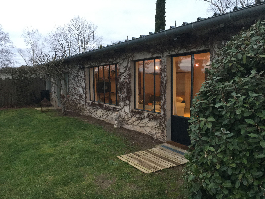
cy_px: 100
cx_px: 132
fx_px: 222
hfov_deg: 61.7
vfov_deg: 48.2
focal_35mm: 29
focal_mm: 4.15
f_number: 2.2
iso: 250
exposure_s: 1/33
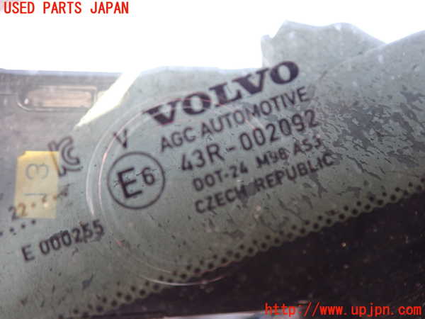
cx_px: 212
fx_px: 368
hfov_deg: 60.0
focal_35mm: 30
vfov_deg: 46.8
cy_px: 160
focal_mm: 5.4
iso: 320
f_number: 2.3
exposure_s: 1/30
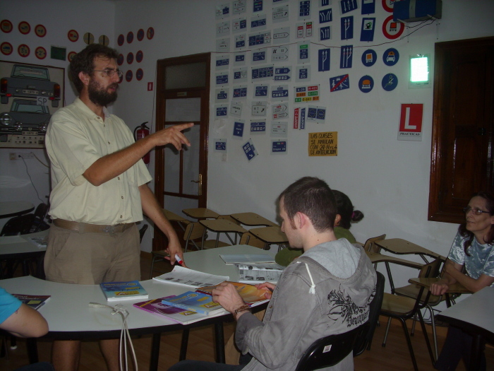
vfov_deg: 38.7
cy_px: 186
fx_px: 528
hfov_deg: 50.1
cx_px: 247
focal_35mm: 37
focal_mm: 6.2
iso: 50
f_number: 2.8
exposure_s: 1/200
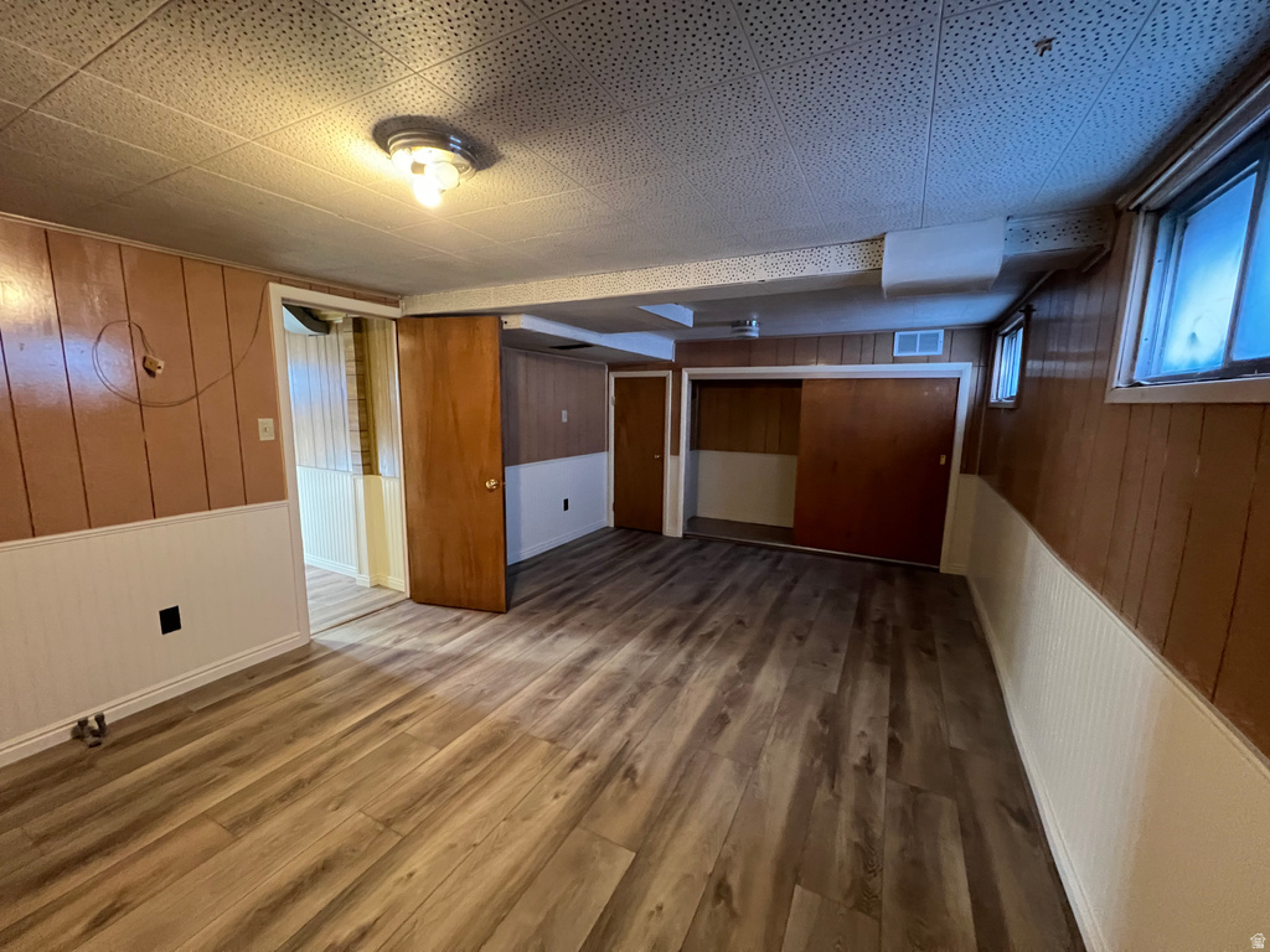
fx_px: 477
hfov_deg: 106.2
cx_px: 635
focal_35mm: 13
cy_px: 476
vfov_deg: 89.9
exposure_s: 1/40
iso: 800
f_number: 1.8
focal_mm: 1.57
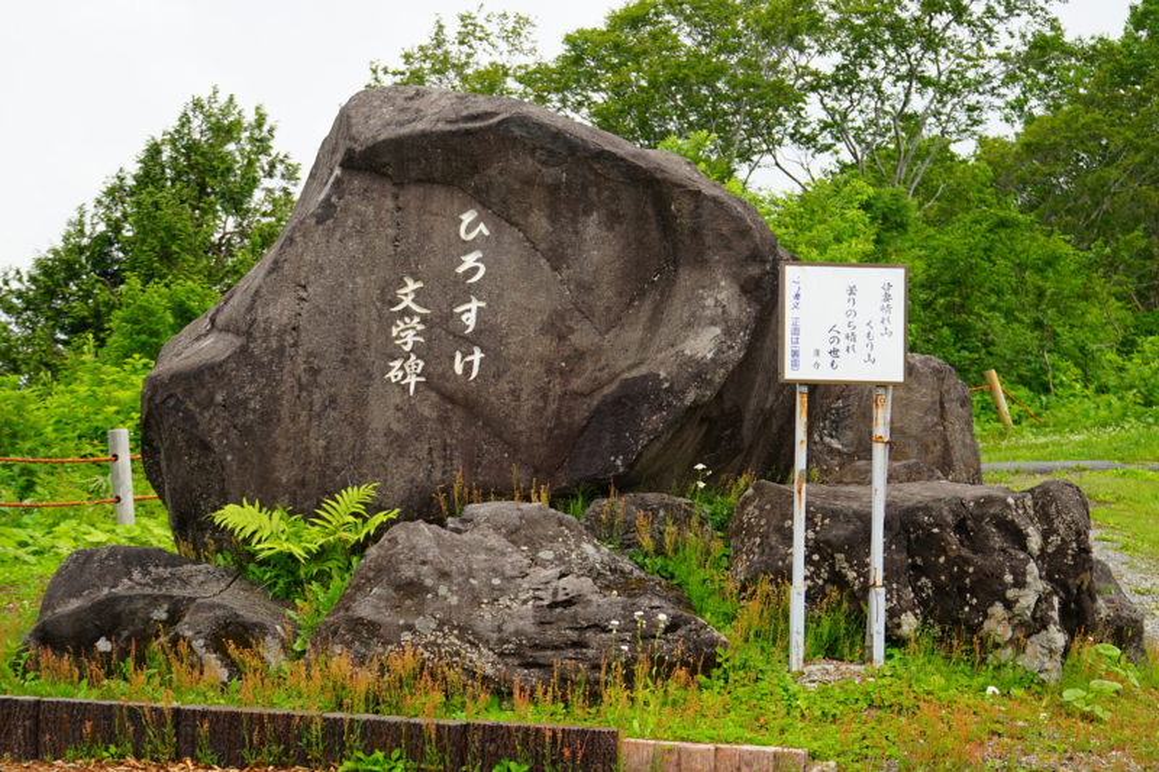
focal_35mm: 82
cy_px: 386
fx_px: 2639
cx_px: 580
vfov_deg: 16.6
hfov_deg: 24.8
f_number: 5.6
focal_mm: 55
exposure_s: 1/350
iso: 400
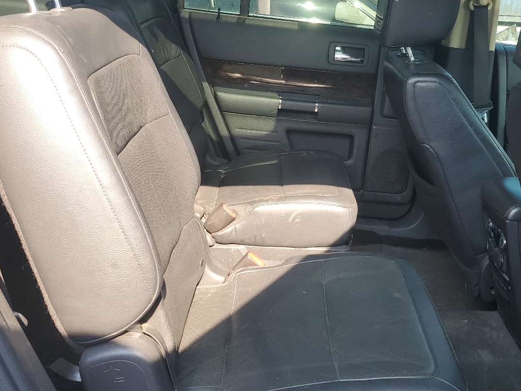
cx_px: 319
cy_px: 160
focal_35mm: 40
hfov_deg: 46.5
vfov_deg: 35.9
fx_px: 602
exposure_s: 1/250
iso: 50
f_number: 1.5
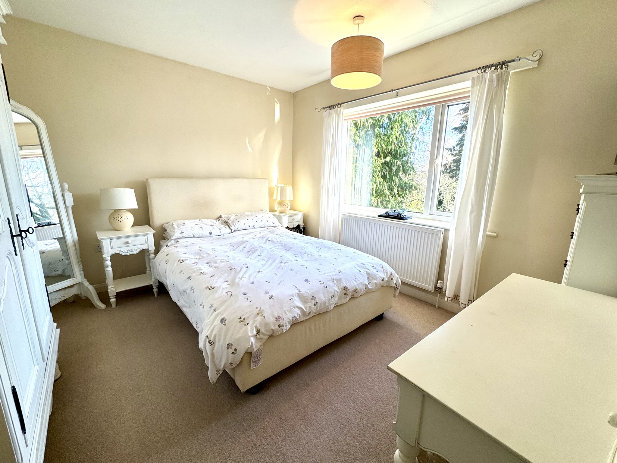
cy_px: 232
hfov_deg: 102.1
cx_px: 308
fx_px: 250
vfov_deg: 85.7
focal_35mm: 14
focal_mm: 2.22
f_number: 2.2
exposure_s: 1/129
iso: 40
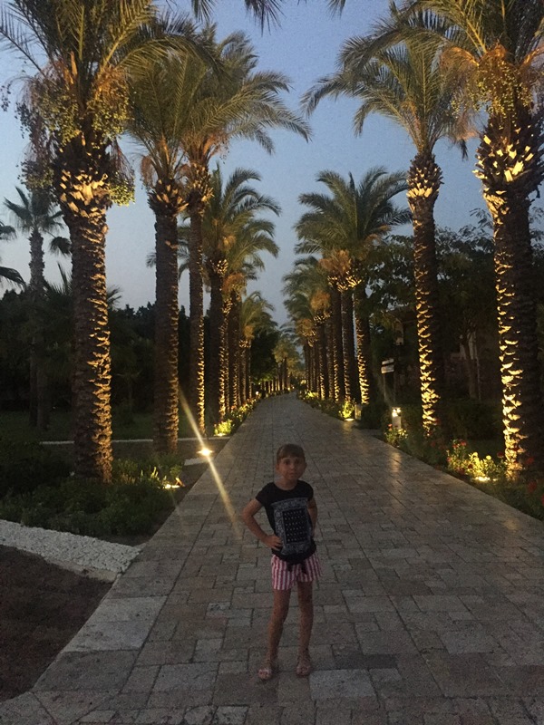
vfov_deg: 61.7
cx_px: 272
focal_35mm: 29
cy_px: 362
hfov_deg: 48.2
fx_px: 608
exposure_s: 1/17
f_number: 2.2
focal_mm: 4.15
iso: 400
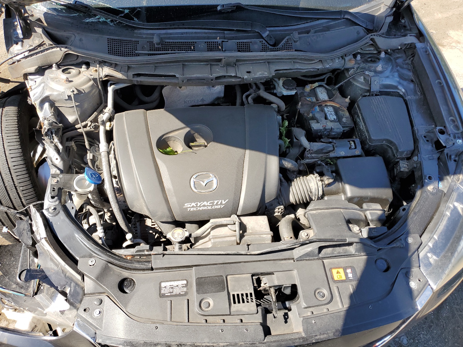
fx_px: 348
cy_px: 174
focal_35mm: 26
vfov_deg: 53.1
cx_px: 232
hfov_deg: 67.3
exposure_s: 1/769
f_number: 1.5
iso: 50
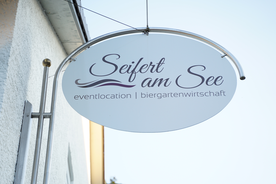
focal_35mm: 76
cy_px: 92
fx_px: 583
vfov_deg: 17.9
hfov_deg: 26.7
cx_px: 137
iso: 800
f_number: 3.2
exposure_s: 1/800
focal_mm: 75
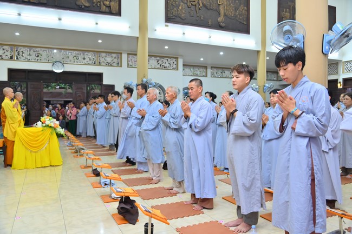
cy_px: 117
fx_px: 293
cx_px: 176
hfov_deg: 61.9
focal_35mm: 30
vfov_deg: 43.6
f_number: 4.5
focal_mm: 30
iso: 1250
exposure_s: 1/80
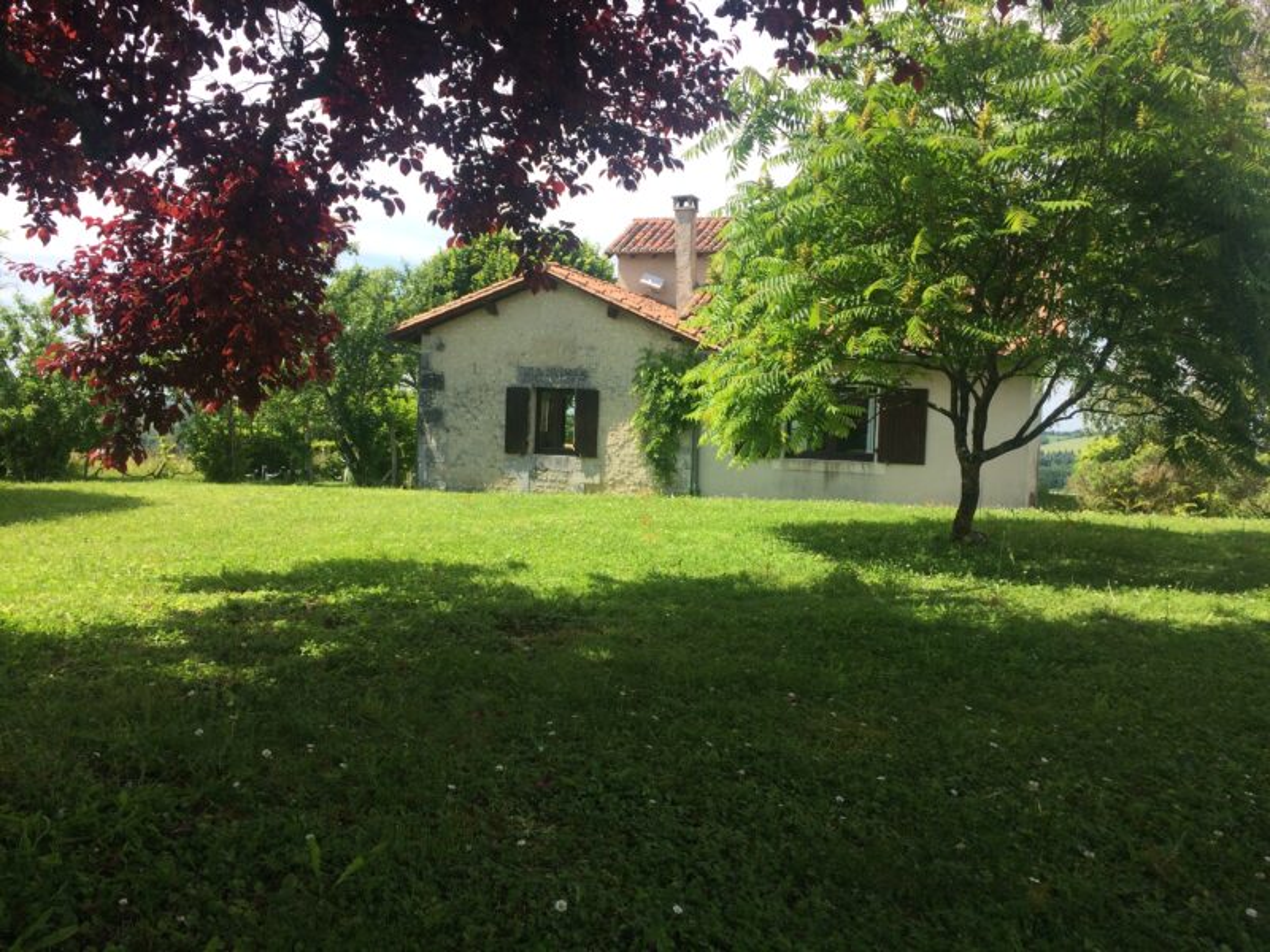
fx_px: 1064
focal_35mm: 29
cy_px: 476
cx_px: 635
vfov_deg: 48.2
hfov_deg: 61.7
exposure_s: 1/1080
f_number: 2.2
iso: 32
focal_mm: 4.15
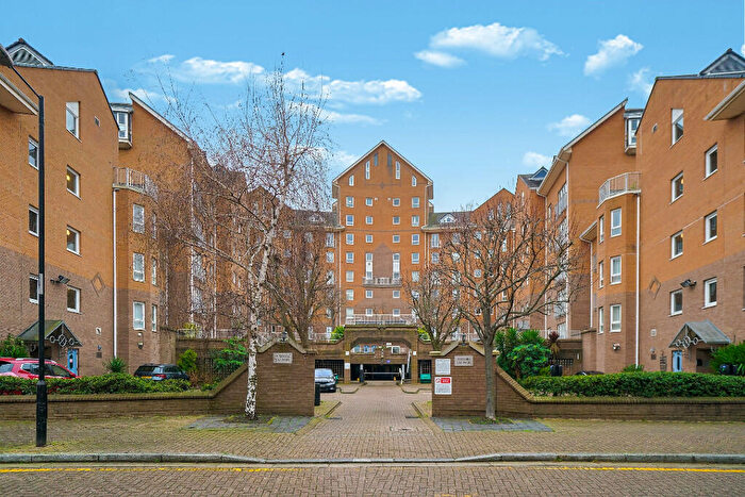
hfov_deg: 104.2
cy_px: 248
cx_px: 372
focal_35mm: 14
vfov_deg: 81.2
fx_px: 290
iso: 500
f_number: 4
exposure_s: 1/640
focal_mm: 14
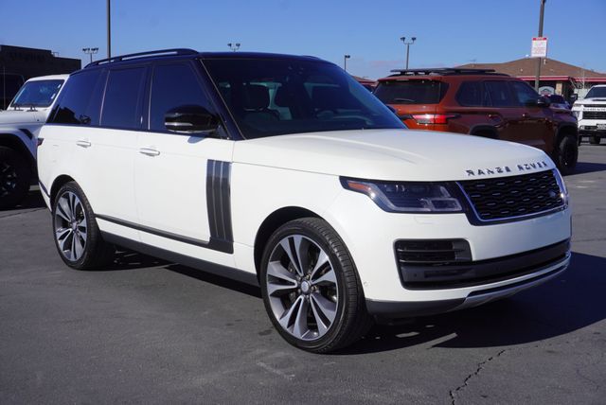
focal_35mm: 42
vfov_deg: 32.0
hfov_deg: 46.4
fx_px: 708
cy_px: 202
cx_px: 303
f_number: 11
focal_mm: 28
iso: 100
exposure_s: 1/320
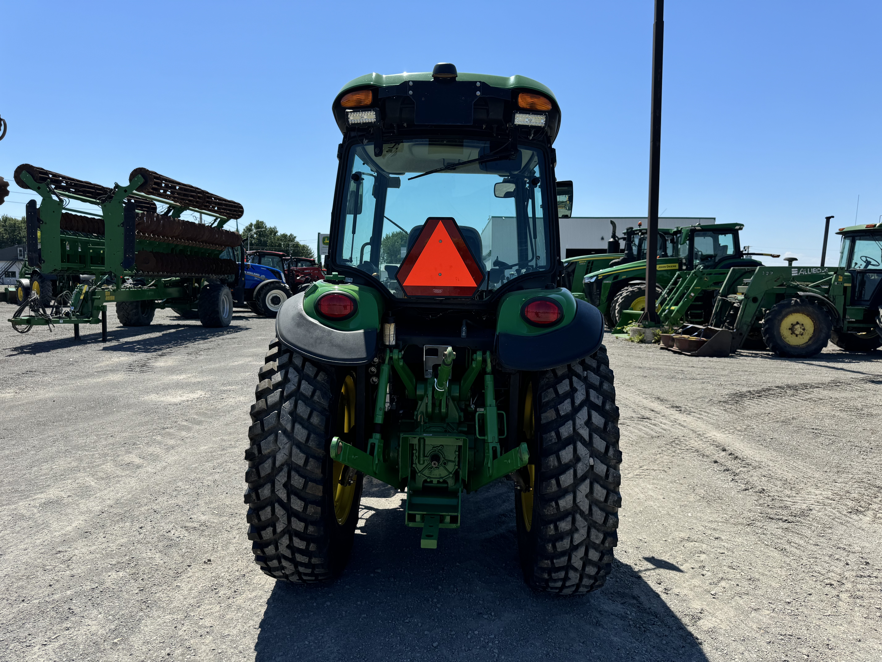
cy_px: 331
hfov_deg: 71.6
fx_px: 612
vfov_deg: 56.8
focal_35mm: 24
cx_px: 441
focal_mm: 6.76
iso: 80
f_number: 1.78
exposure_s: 1/4608
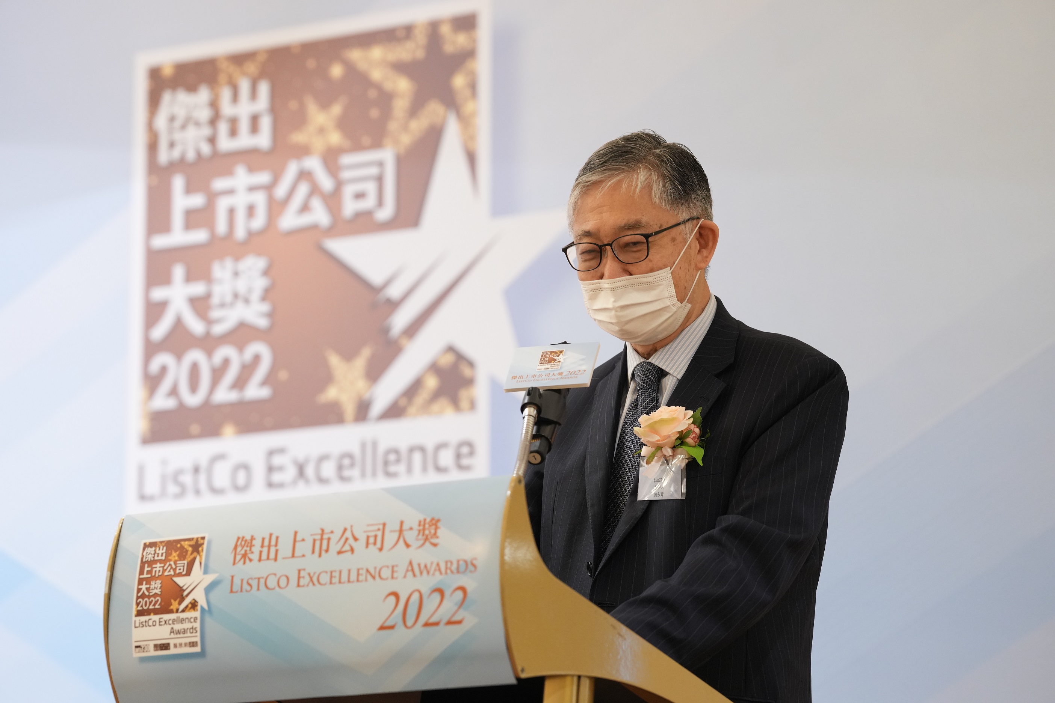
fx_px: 3956
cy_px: 352
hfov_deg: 15.2
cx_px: 528
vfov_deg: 10.2
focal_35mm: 135
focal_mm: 135
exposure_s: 1/60
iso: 1600
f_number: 4
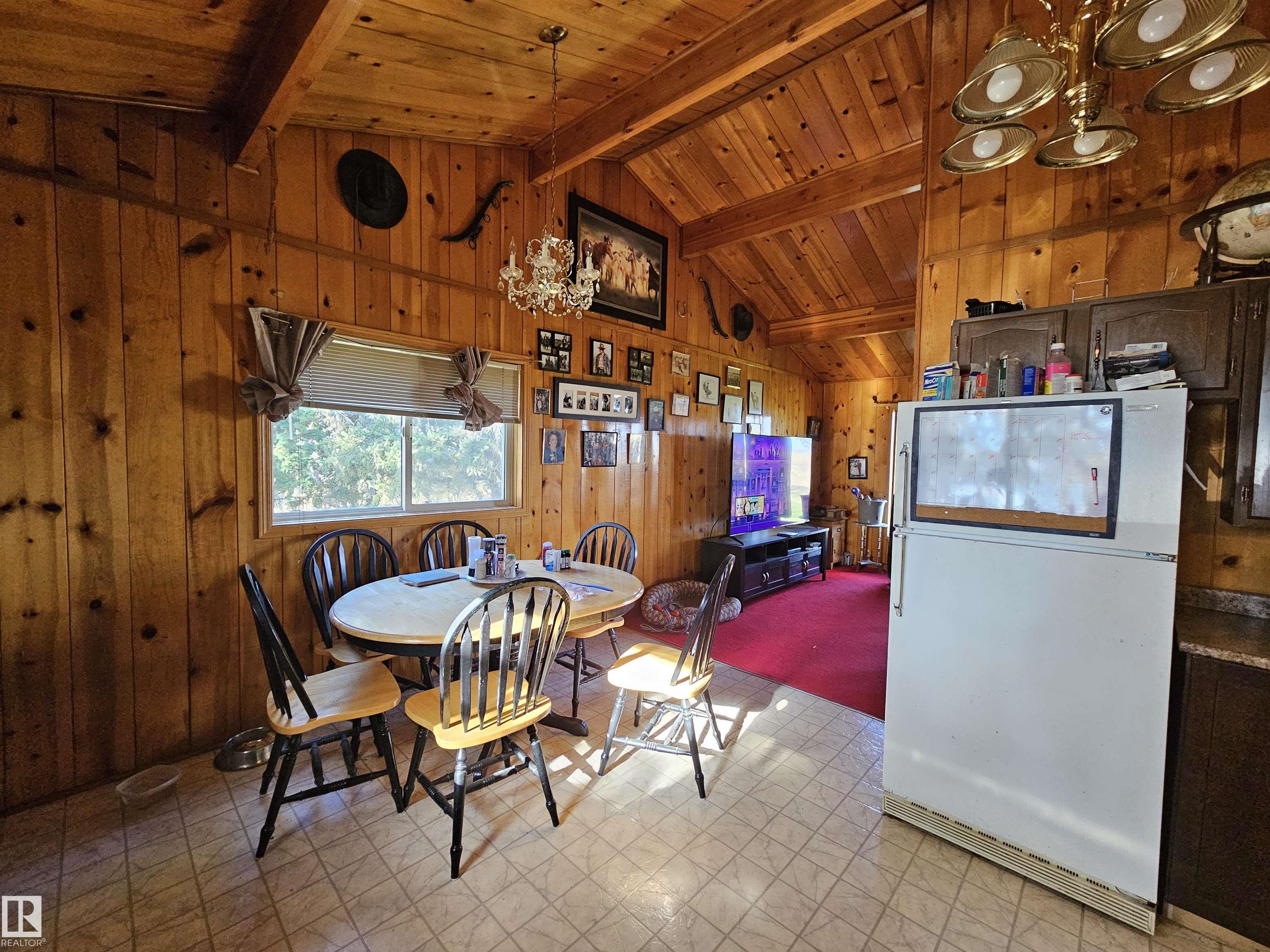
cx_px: 635
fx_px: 477
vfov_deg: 89.9
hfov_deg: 106.2
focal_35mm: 13
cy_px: 476
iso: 320
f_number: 2.2
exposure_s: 1/60
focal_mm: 2.2
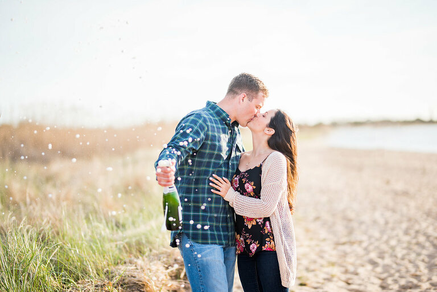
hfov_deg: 23.9
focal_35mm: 85
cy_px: 146
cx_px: 218
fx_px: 1032
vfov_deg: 16.1
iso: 64
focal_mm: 85
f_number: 1.4
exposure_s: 1/1250
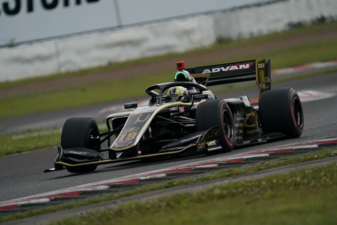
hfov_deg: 3.4
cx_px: 168
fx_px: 5616
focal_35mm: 600
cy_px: 112
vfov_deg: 2.3
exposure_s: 1/800
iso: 200
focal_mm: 600
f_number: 6.3
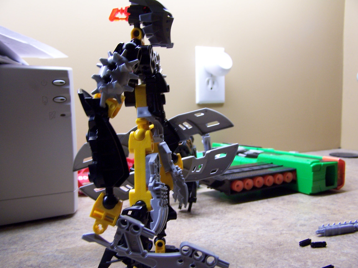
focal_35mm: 38
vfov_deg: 37.7
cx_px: 179
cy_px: 134
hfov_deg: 49.0
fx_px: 393
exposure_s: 1/15
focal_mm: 6.3
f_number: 2.8
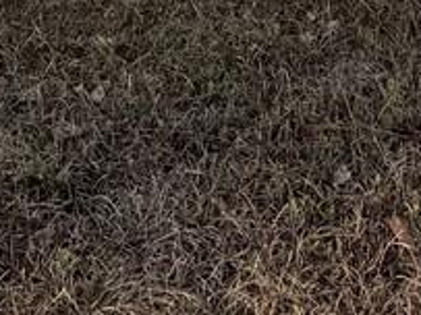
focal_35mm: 189
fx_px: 2297
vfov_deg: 6.6
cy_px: -850
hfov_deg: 10.4
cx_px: 319
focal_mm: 6.76
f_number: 1.78
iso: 80
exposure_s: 1/1230
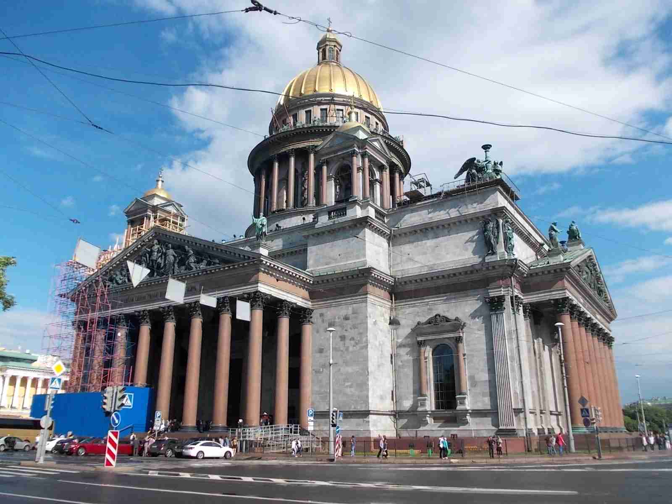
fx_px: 544
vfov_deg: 49.7
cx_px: 336
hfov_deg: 63.4
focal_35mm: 28
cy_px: 252
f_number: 5.4
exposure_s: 1/400
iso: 80
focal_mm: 4
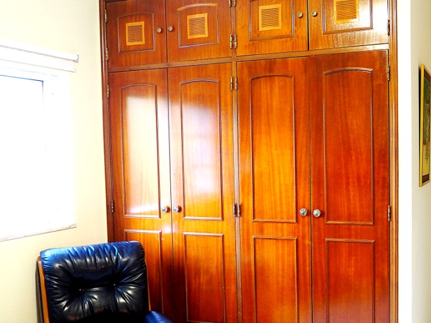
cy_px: 192
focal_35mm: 42
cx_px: 297
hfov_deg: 44.0
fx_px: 523
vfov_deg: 34.2
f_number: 3.5
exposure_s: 1/25
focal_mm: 14
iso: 1600
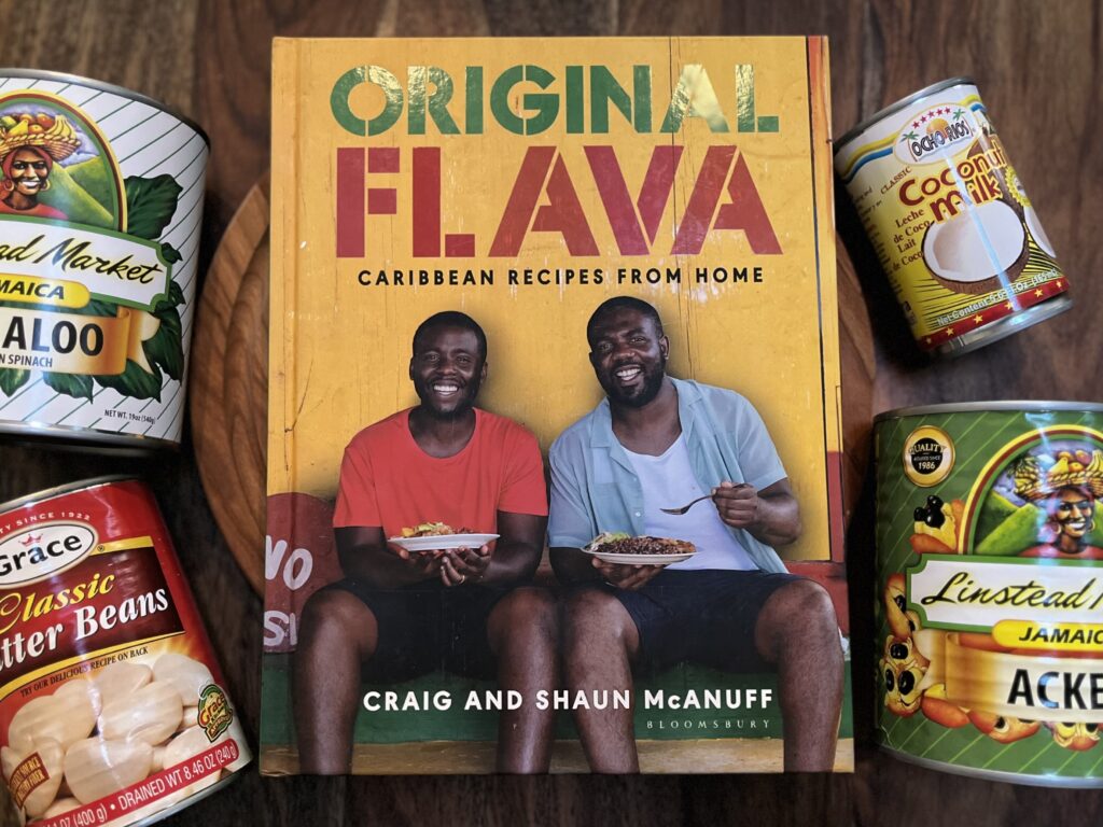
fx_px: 828
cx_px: 552
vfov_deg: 53.1
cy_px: 414
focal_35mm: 26
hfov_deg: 67.3
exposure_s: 1/60
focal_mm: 5.1
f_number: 1.6
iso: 500
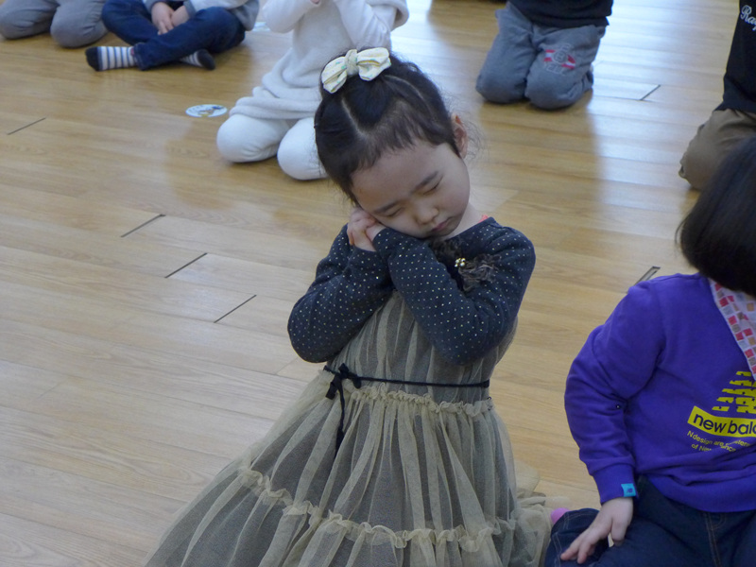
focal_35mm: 90
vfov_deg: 16.4
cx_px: 378
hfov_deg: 21.8
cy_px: 284
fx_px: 1966
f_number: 2.8
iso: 800
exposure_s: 1/200
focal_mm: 17.7
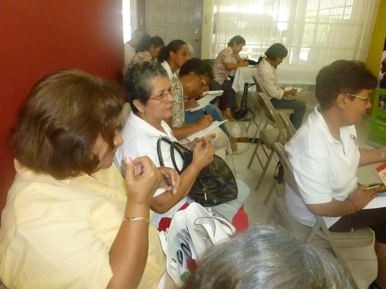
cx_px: 193
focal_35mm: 28
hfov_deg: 63.4
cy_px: 144
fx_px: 312
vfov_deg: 49.7
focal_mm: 5
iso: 1600
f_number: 3.3
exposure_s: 1/60
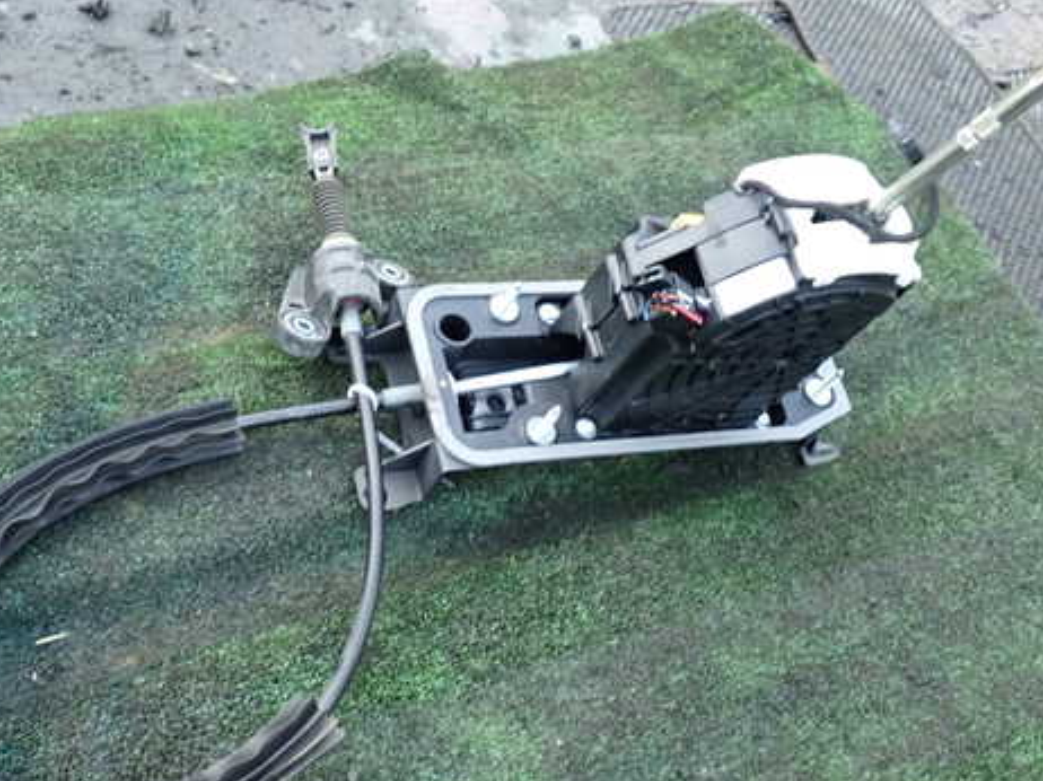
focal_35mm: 39
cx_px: 497
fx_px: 1174
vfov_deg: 36.8
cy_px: 413
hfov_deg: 47.9
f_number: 2.3
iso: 320
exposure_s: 1/30
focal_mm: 5.4
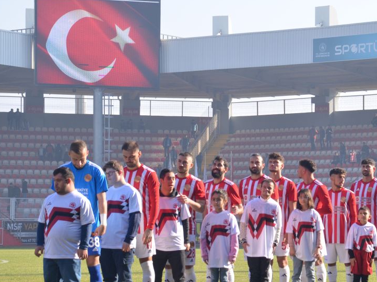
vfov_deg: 11.2
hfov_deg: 14.8
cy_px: 157
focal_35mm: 133
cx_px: 252
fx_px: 1445
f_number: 8
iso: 640
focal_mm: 65
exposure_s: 1/640
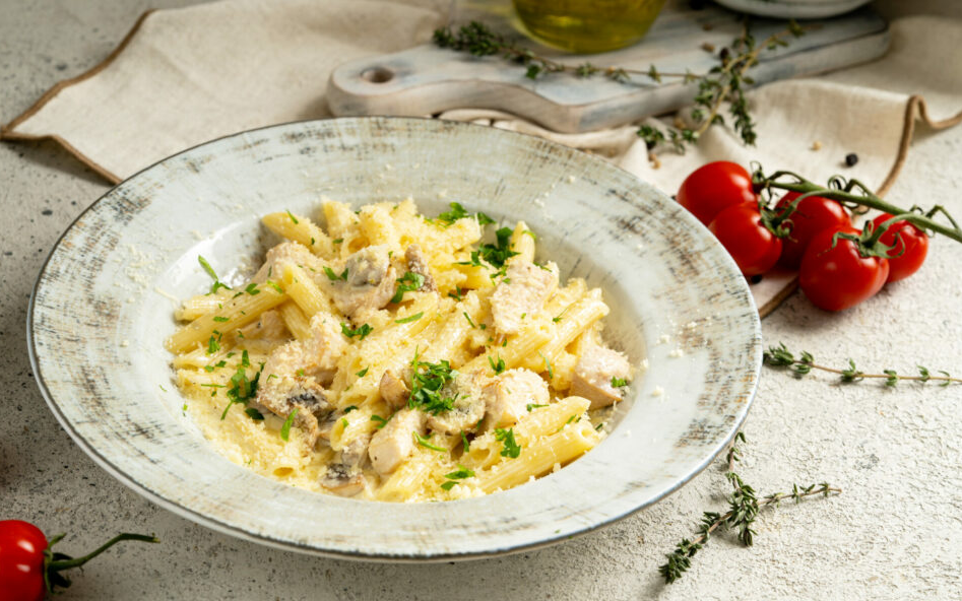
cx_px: 480
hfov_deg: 22.6
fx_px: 2412
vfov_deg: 14.2
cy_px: 313
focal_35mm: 92
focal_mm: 90
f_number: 8
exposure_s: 1/160
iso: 100
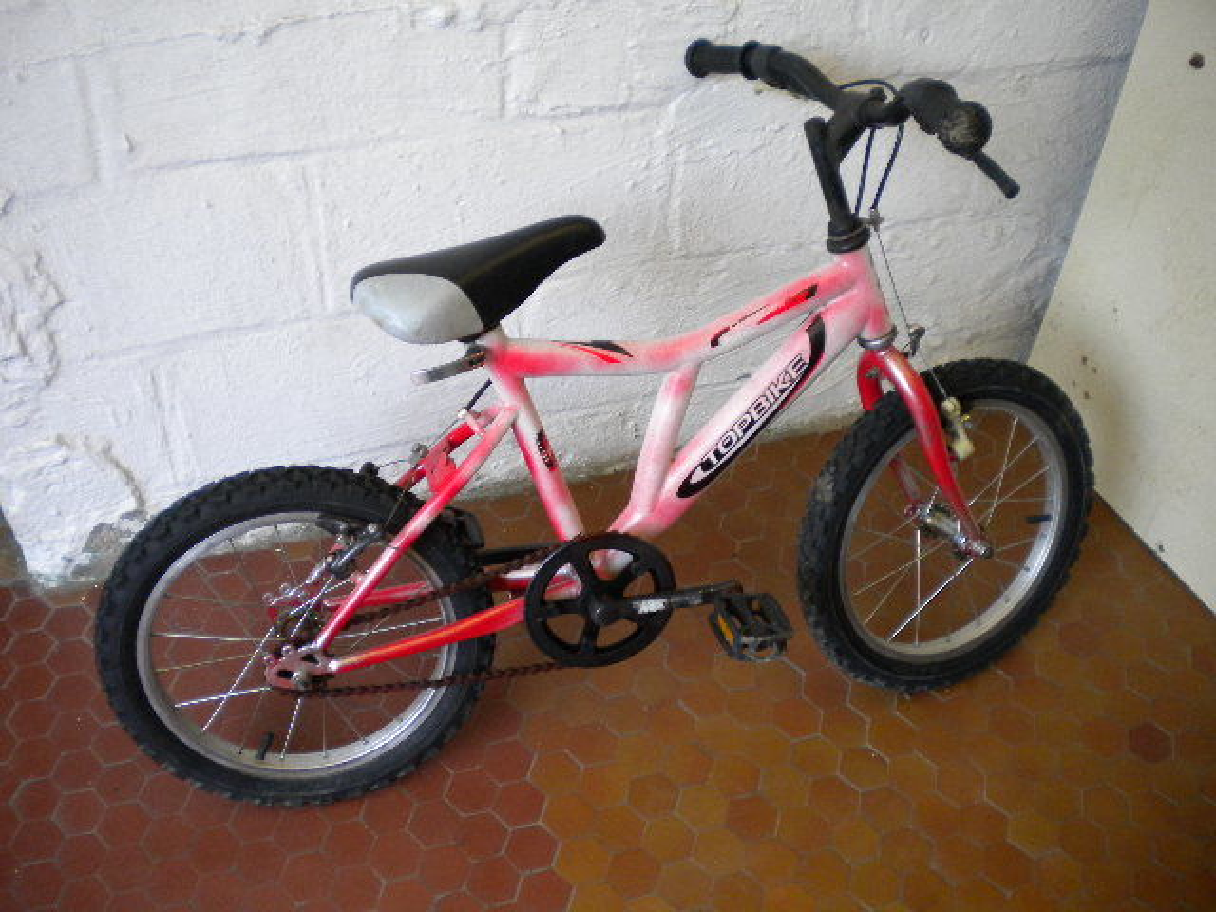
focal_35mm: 35
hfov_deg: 52.6
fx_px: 1229
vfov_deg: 40.7
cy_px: 456
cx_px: 608
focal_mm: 6.3
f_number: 3.1
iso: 207
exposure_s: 1/62.6
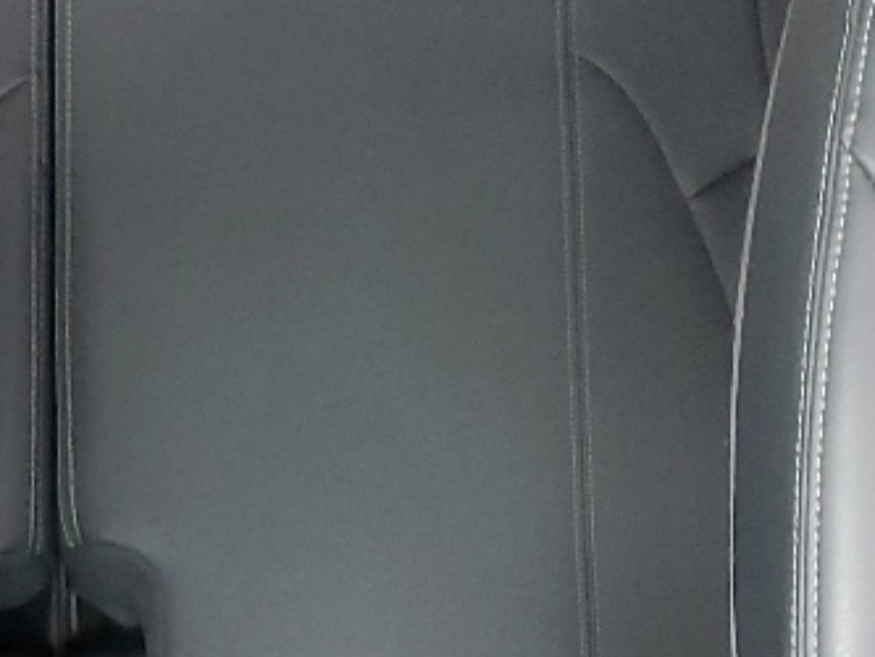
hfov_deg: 15.5
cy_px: 618
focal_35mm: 125
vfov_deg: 11.8
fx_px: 3161
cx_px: 3
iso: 229
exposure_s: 1/60.2
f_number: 1.5
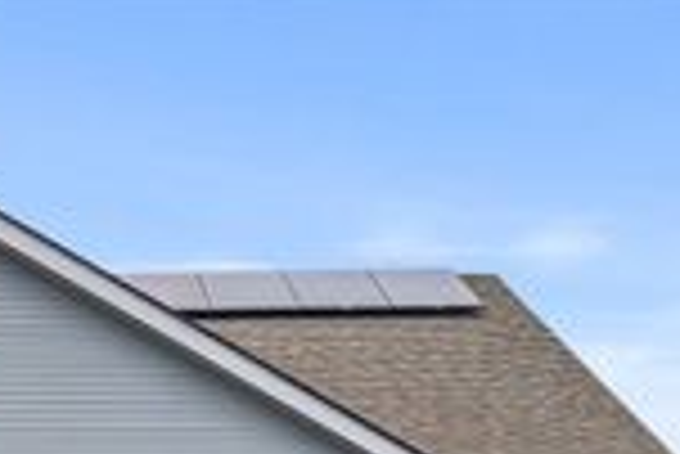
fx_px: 2004
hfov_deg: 18.7
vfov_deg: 12.2
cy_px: 737
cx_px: -23
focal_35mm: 106
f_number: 8
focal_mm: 32
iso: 500
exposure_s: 1/60
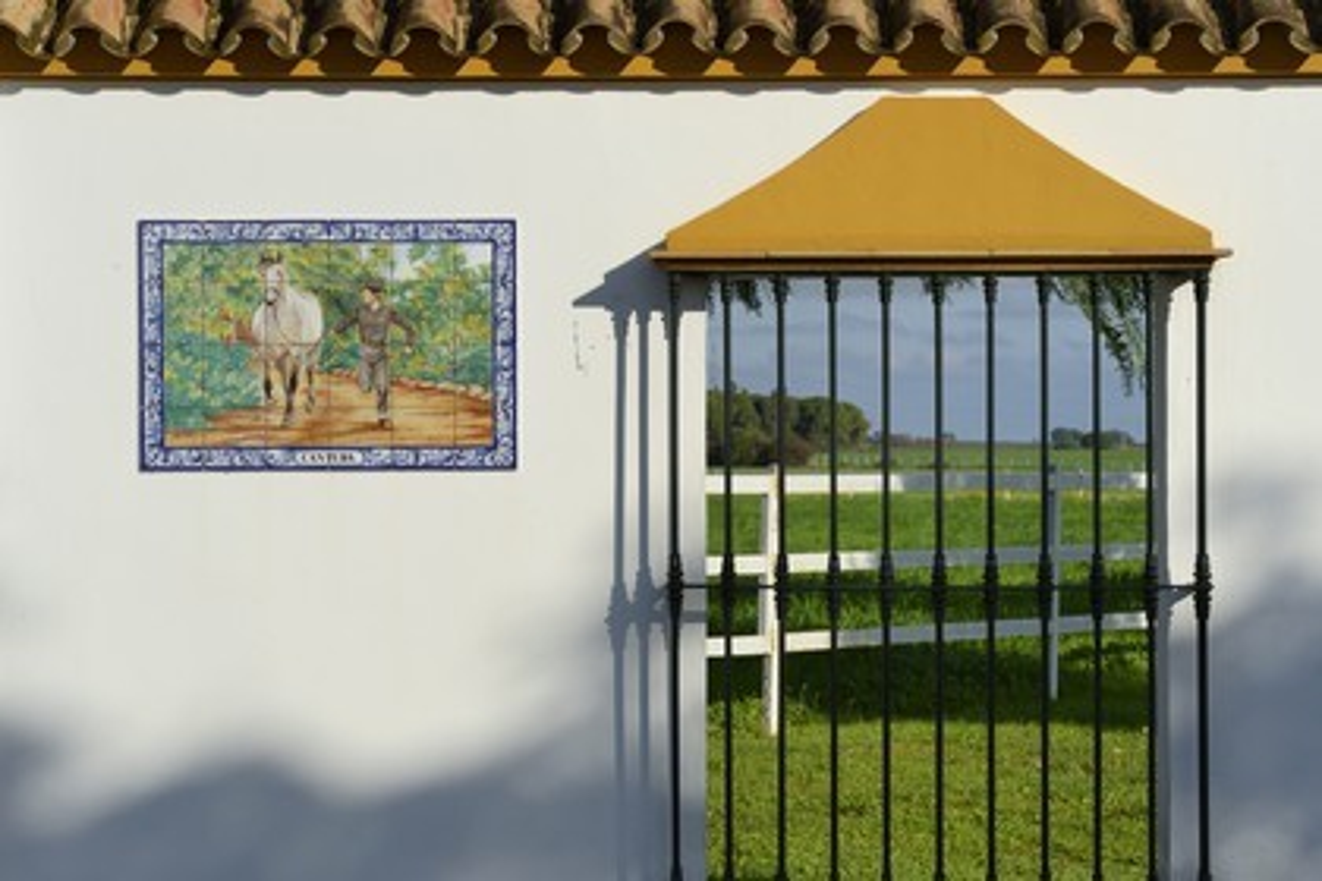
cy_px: 440
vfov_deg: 13.4
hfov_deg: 20.0
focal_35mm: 102
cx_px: 661
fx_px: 3745
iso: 200
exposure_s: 1/250
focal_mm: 102
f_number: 14
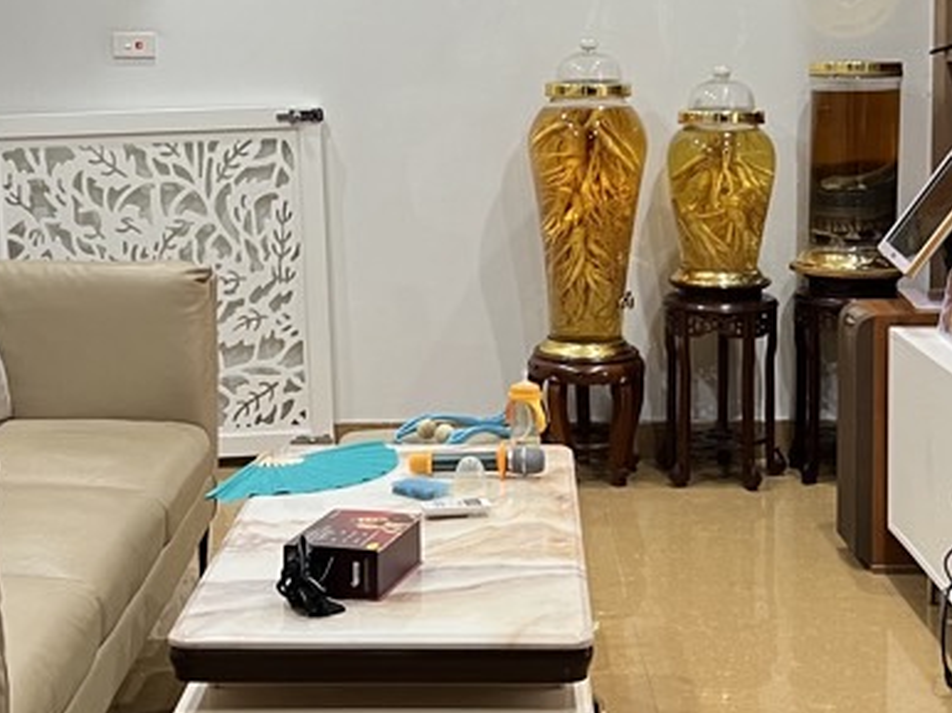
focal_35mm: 69
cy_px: 222
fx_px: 1896
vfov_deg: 21.2
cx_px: 441
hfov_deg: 28.2
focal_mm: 5.7
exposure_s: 1/50
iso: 160
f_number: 1.5
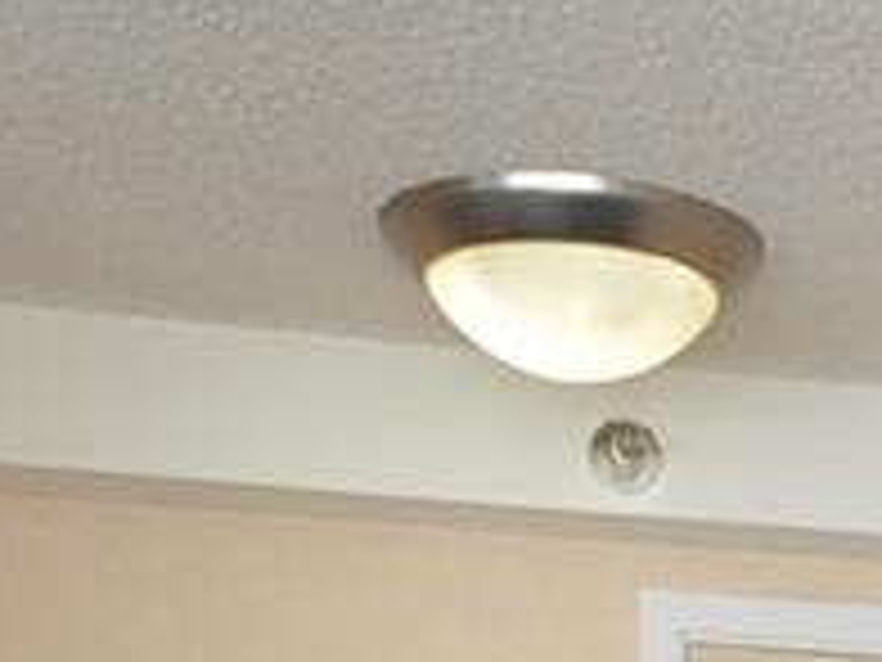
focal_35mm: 129
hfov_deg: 14.4
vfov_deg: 9.7
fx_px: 3284
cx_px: 1246
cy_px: 1768
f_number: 5
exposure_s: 1/100
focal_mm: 11
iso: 400
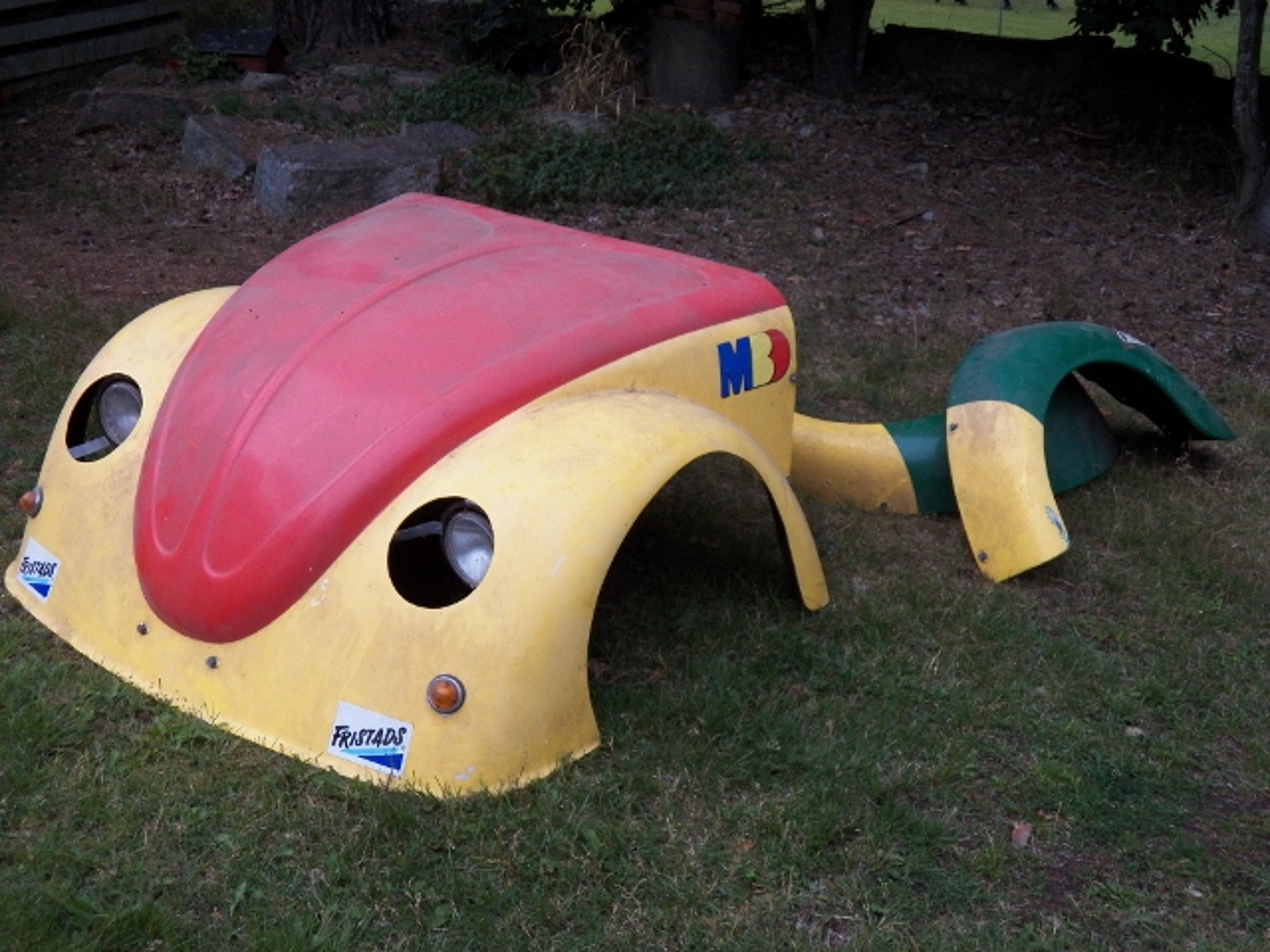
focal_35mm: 40
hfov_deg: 46.8
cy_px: 476
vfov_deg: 36.0
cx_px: 635
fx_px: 1468
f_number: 3.2
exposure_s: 1/500
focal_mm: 7.1
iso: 200
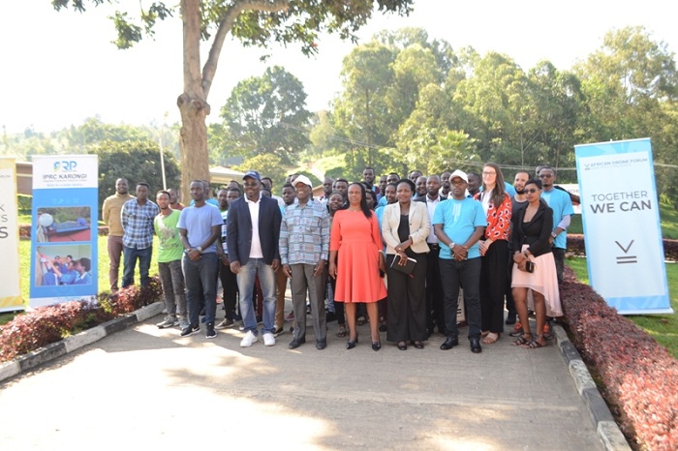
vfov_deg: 39.9
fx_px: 621
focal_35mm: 33
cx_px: 339
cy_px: 226
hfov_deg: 57.2
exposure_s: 1/100
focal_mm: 22
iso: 100
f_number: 5
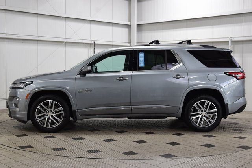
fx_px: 357
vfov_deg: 26.5
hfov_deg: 38.9
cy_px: 84
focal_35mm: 51
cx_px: 126
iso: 400
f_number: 6.3
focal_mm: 34
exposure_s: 1/20
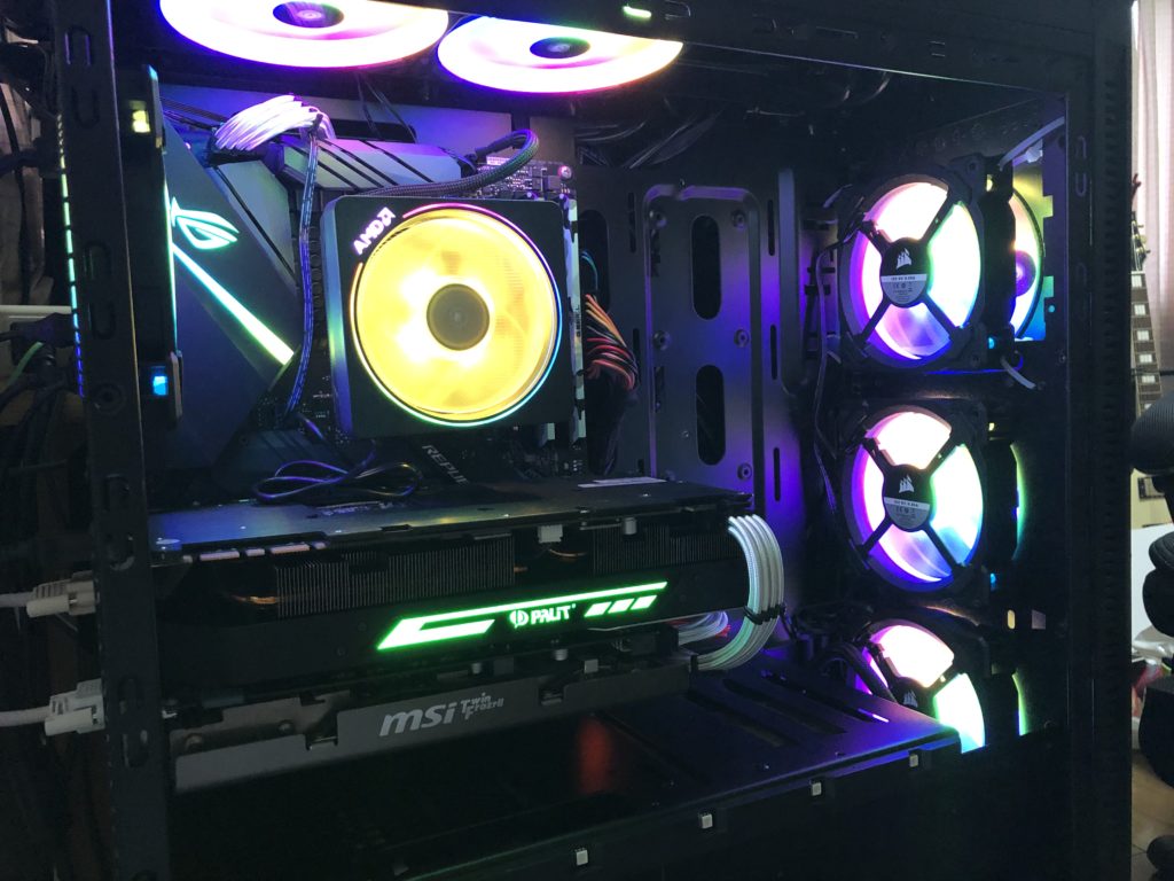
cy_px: 440
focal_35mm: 28
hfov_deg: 63.4
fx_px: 950
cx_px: 587
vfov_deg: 49.7
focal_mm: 4
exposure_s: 1/11
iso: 100
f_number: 1.8
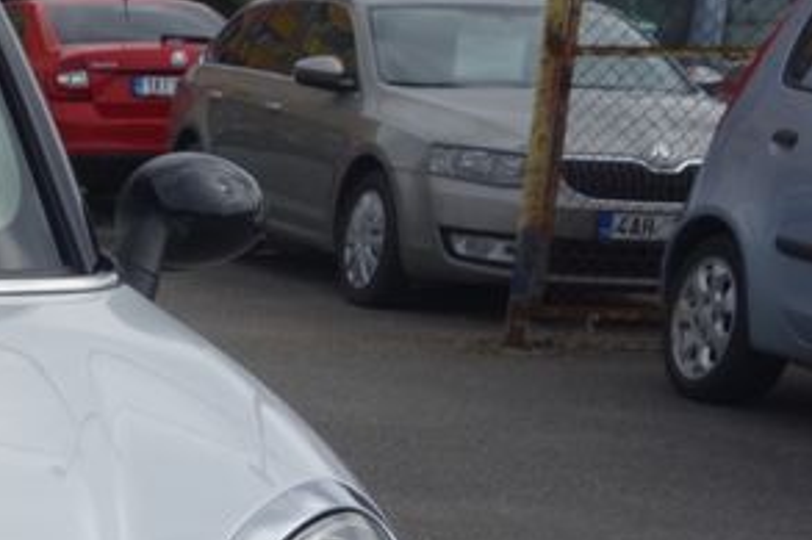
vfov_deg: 13.5
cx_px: -599
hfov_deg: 17.4
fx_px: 2209
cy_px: 658
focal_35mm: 98
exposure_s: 1/500
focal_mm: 10.4
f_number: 5.6
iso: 125
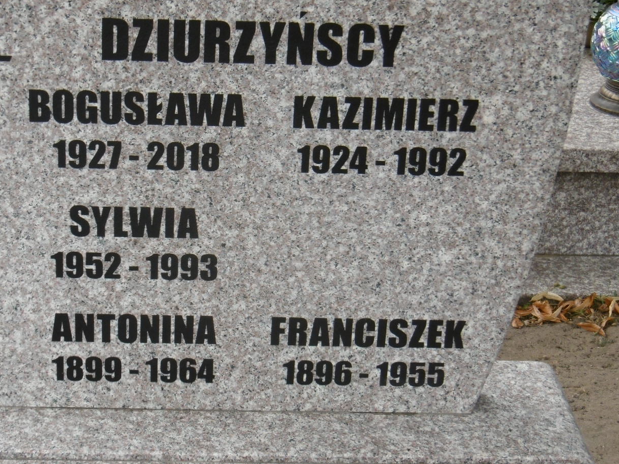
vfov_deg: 17.2
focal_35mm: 86
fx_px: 1538
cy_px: 214
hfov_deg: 22.7
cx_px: 228
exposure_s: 1/250
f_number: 4
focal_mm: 9.2
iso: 100
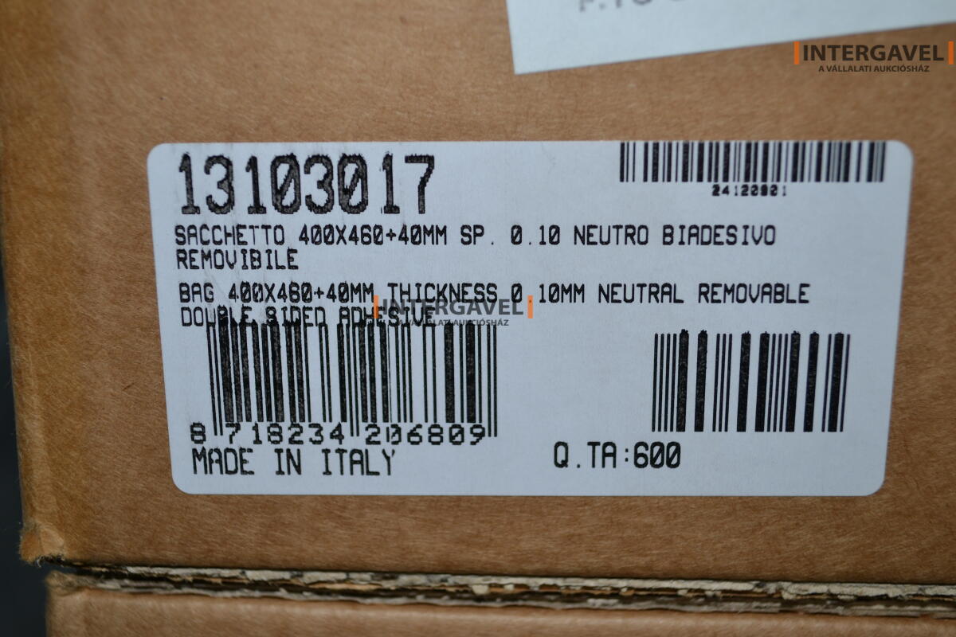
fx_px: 1275
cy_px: 318
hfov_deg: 41.1
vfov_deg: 28.1
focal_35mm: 48
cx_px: 478
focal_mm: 32
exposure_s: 1/60
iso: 140
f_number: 4.8
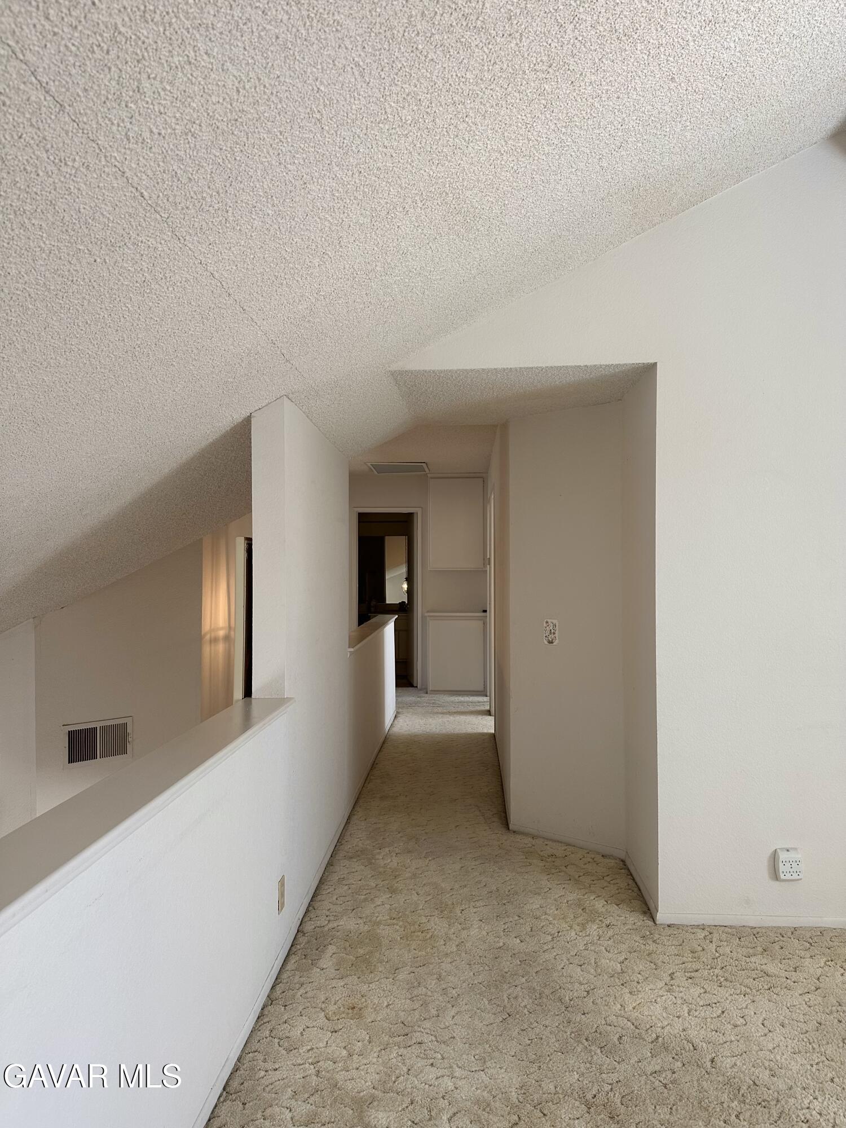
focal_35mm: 24
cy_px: 564
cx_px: 423
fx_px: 782
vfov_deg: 71.6
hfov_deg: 56.8
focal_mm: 6.86
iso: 160
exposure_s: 1/120
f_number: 1.78
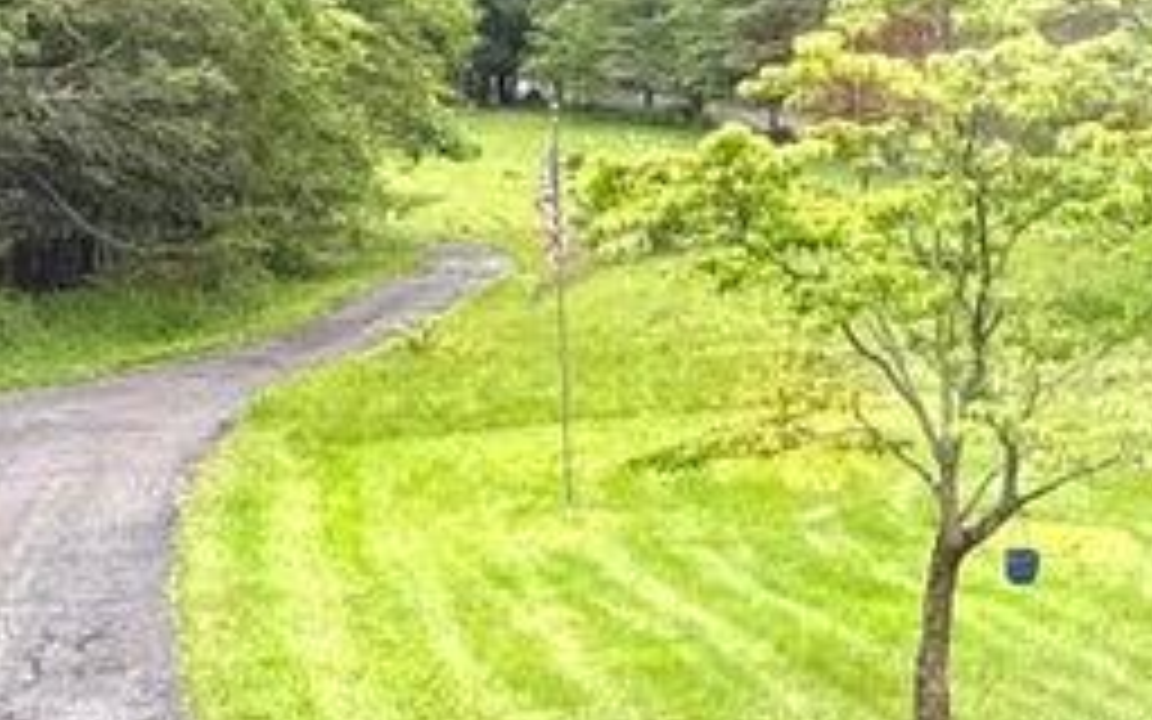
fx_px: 2480
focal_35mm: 79
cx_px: 461
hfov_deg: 26.1
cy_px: 243
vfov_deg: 16.5
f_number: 2.2
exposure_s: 1/120
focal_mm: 2.22
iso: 40
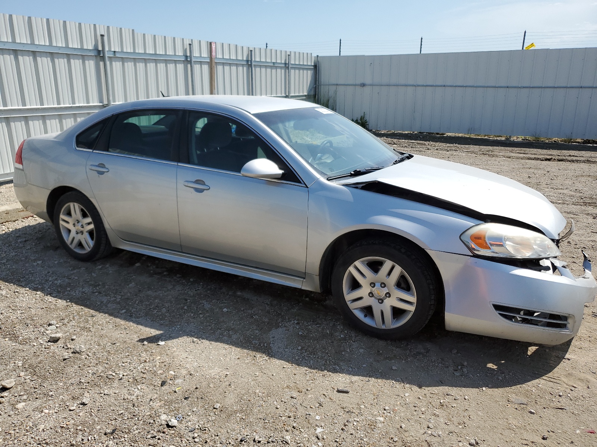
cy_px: 224
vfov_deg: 53.1
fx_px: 448
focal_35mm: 26
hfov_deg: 67.3
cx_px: 298
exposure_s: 1/5000
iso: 50
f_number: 1.5
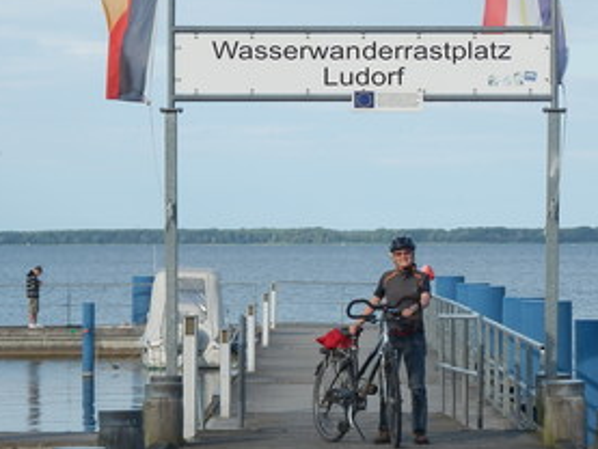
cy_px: 217
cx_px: 395
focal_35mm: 189
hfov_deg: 10.5
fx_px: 3266
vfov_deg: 7.9
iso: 80
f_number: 4.9
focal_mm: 17.3
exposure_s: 1/250
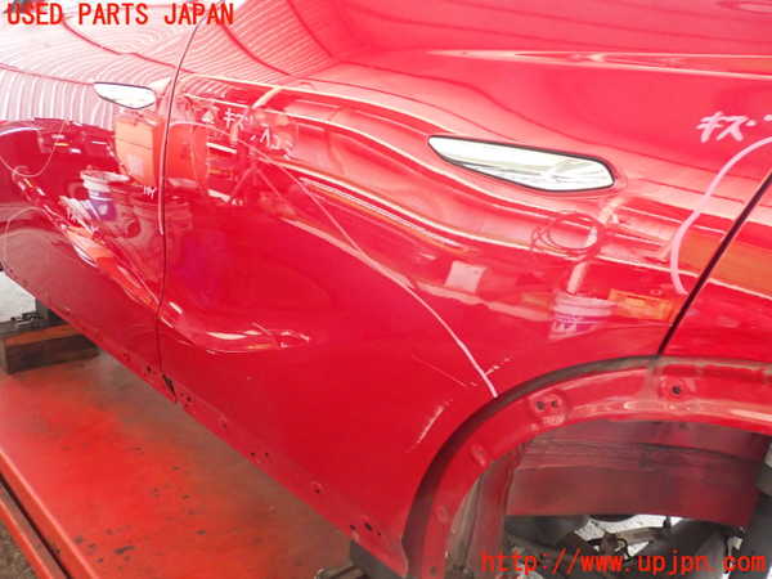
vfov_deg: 46.8
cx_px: 386
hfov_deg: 60.0
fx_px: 669
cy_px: 290
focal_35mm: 30
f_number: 2.3
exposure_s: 1/30
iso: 500
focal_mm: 5.4
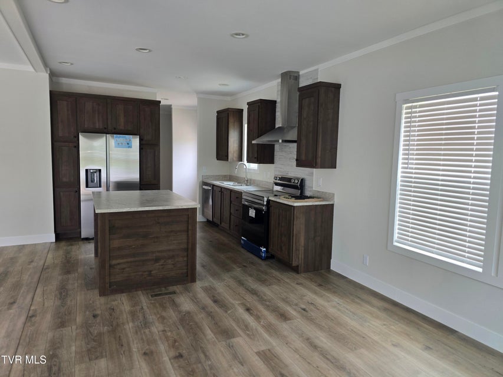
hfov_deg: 73.9
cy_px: 188
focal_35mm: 23
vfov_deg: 58.9
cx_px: 252
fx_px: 334
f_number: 1.7
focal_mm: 6.3
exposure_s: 1/120
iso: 100
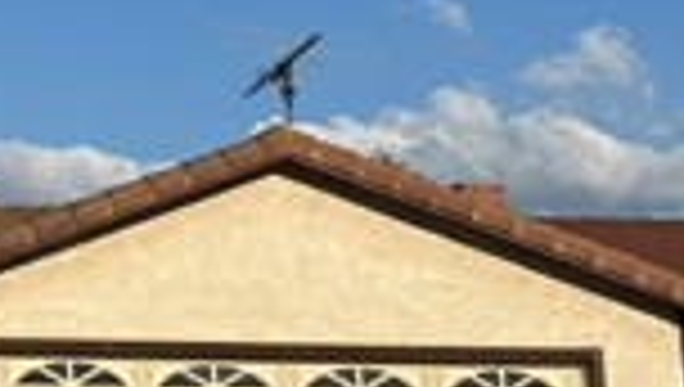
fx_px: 1998
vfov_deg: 11.0
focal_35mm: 110
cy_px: 27
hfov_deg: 17.6
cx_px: -320
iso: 80
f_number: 1.78
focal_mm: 6.76
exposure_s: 1/7092
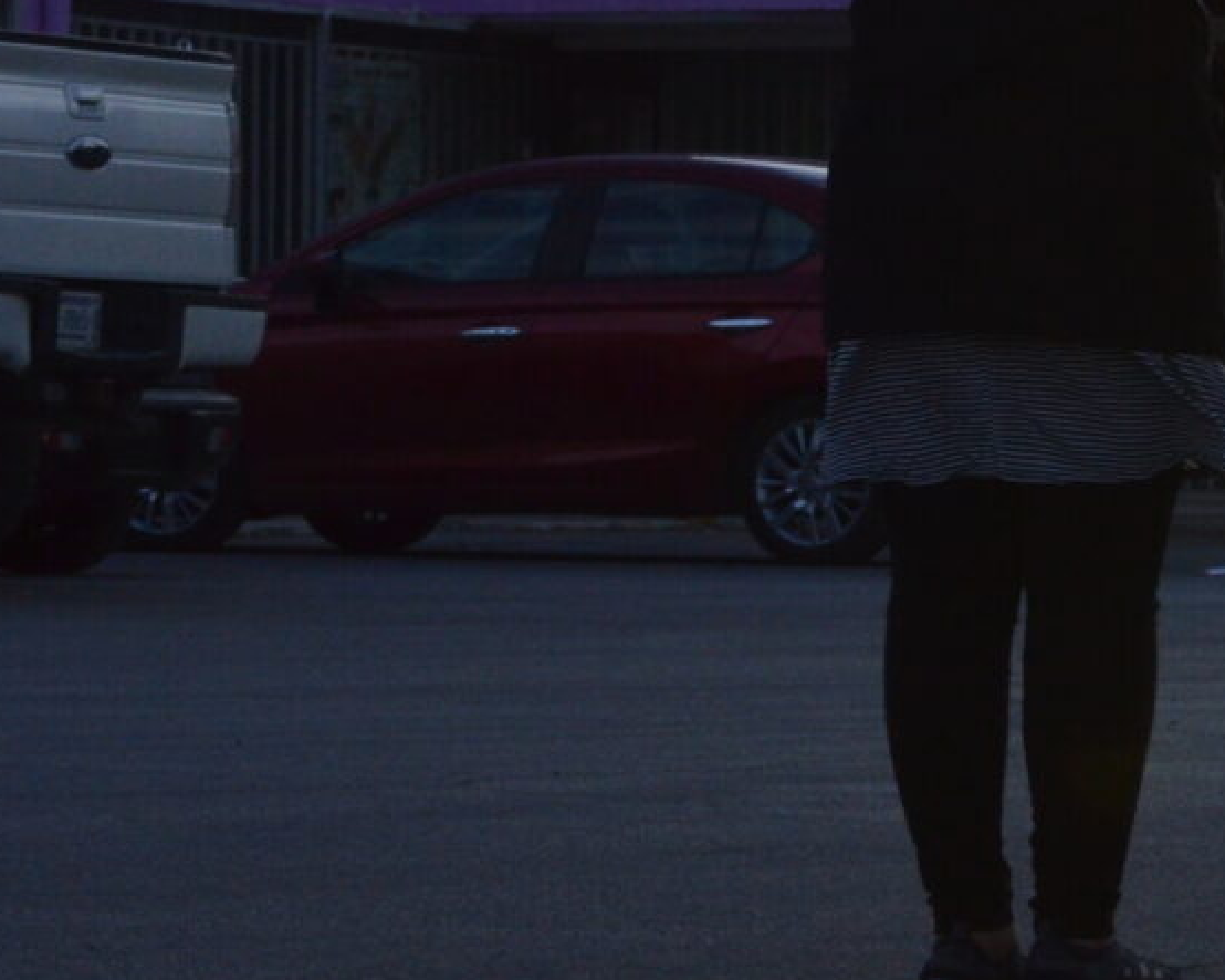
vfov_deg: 6.2
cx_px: 1608
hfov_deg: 7.7
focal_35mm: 247
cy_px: 208
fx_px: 8963
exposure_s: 1/640
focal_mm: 65
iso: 800
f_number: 16
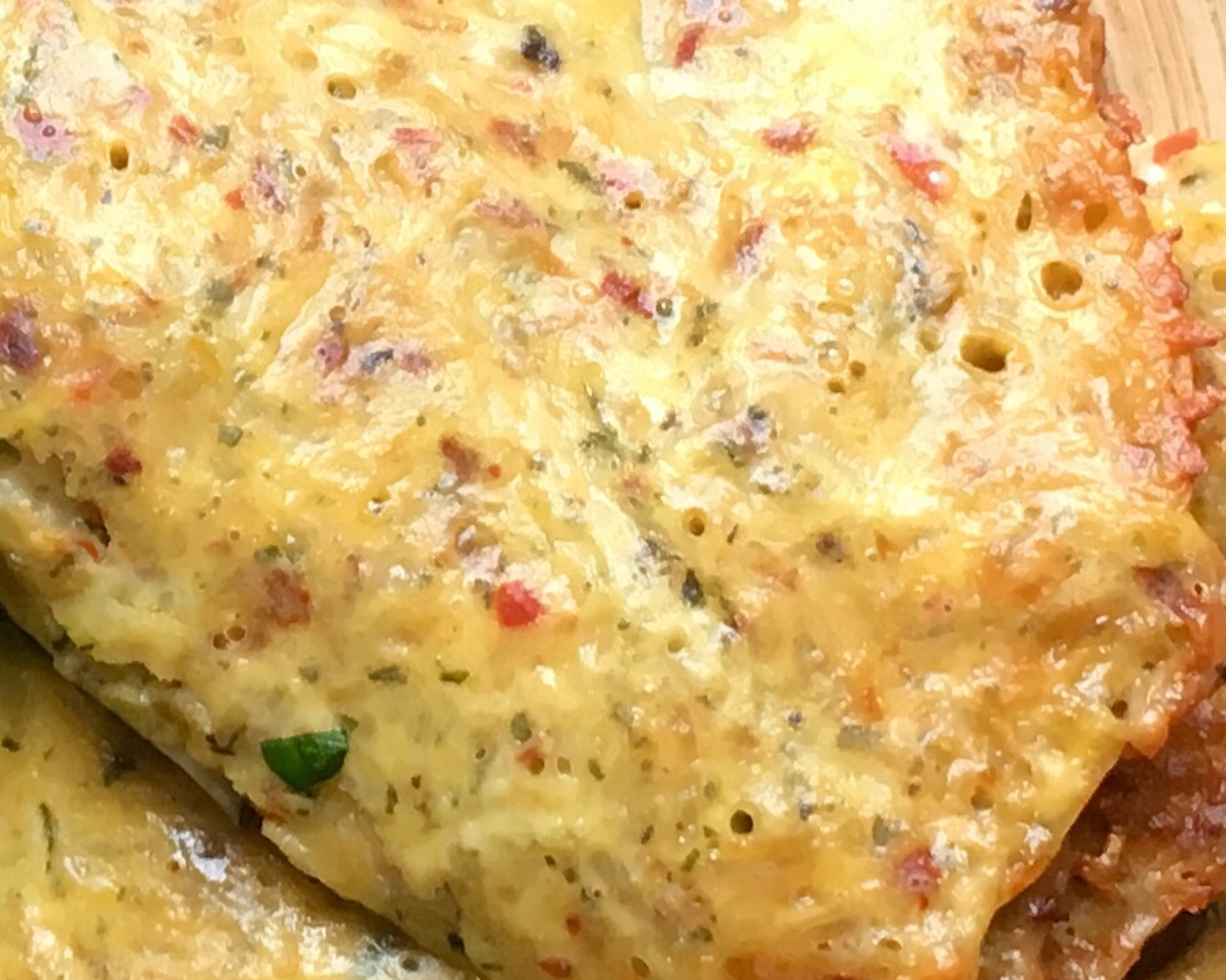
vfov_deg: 12.1
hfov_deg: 15.0
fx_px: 4608
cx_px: 128
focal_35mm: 127
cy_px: 188
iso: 32
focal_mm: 4.15
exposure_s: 1/33
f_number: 2.2
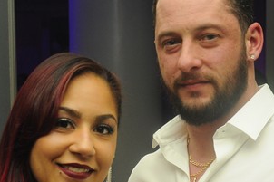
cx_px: 127
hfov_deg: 14.8
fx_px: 1057
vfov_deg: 9.8
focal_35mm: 139
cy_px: 170
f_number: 4
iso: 400
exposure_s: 1/50
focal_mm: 28
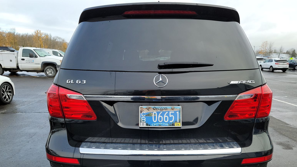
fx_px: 213
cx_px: 151
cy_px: 108
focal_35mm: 27
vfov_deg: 42.5
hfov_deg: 69.8
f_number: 1.8
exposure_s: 1/189
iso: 50
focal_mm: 6.7
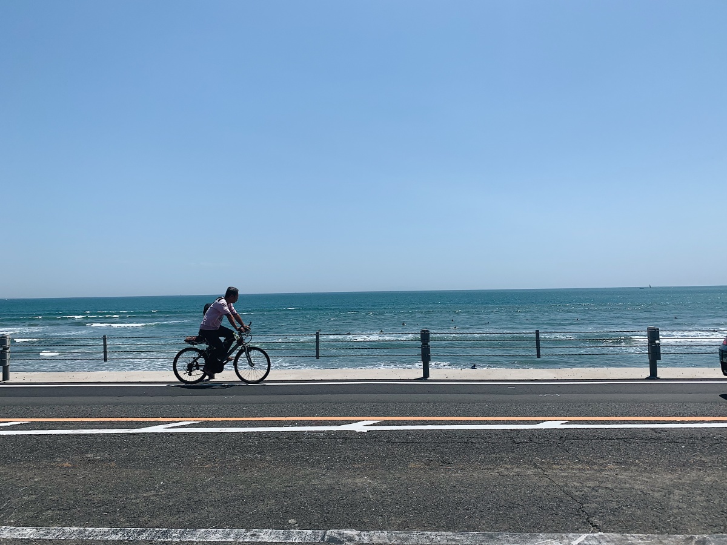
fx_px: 546
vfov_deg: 53.1
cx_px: 364
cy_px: 272
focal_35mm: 26
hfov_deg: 67.3
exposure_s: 1/4274
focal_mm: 4.25
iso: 25
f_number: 1.8
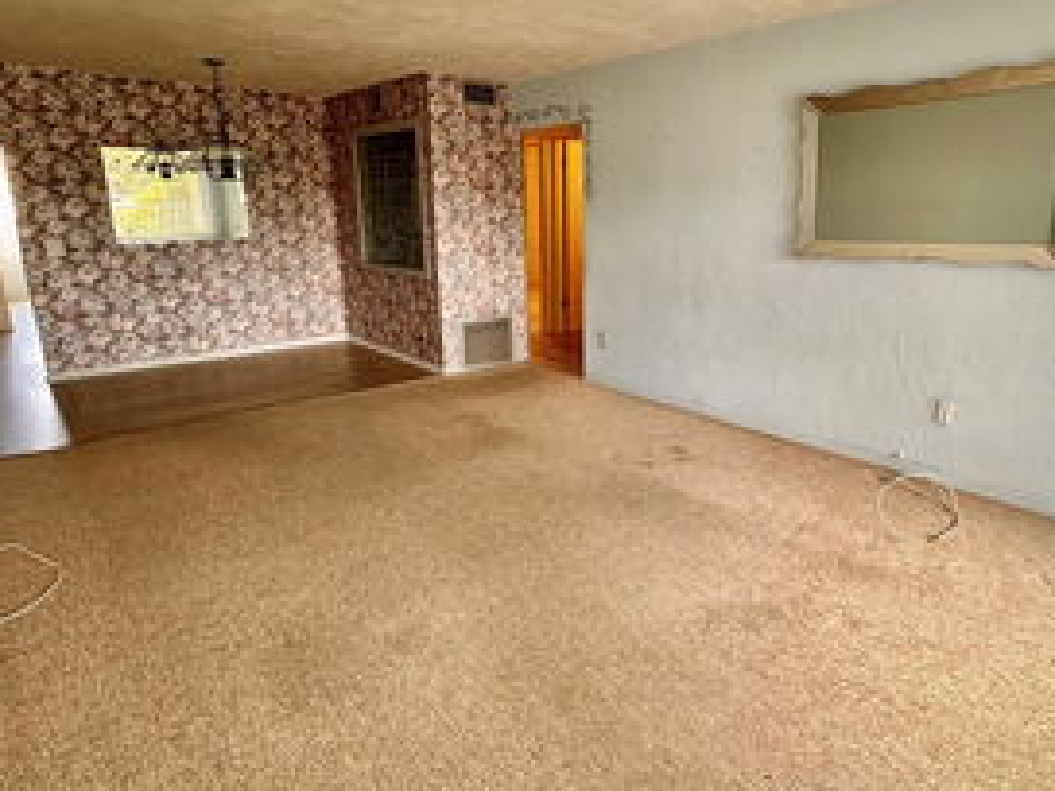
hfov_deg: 75.9
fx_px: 670
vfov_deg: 61.0
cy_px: 364
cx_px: 607
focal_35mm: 22
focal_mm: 2.22
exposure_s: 1/60
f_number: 2.2
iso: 160
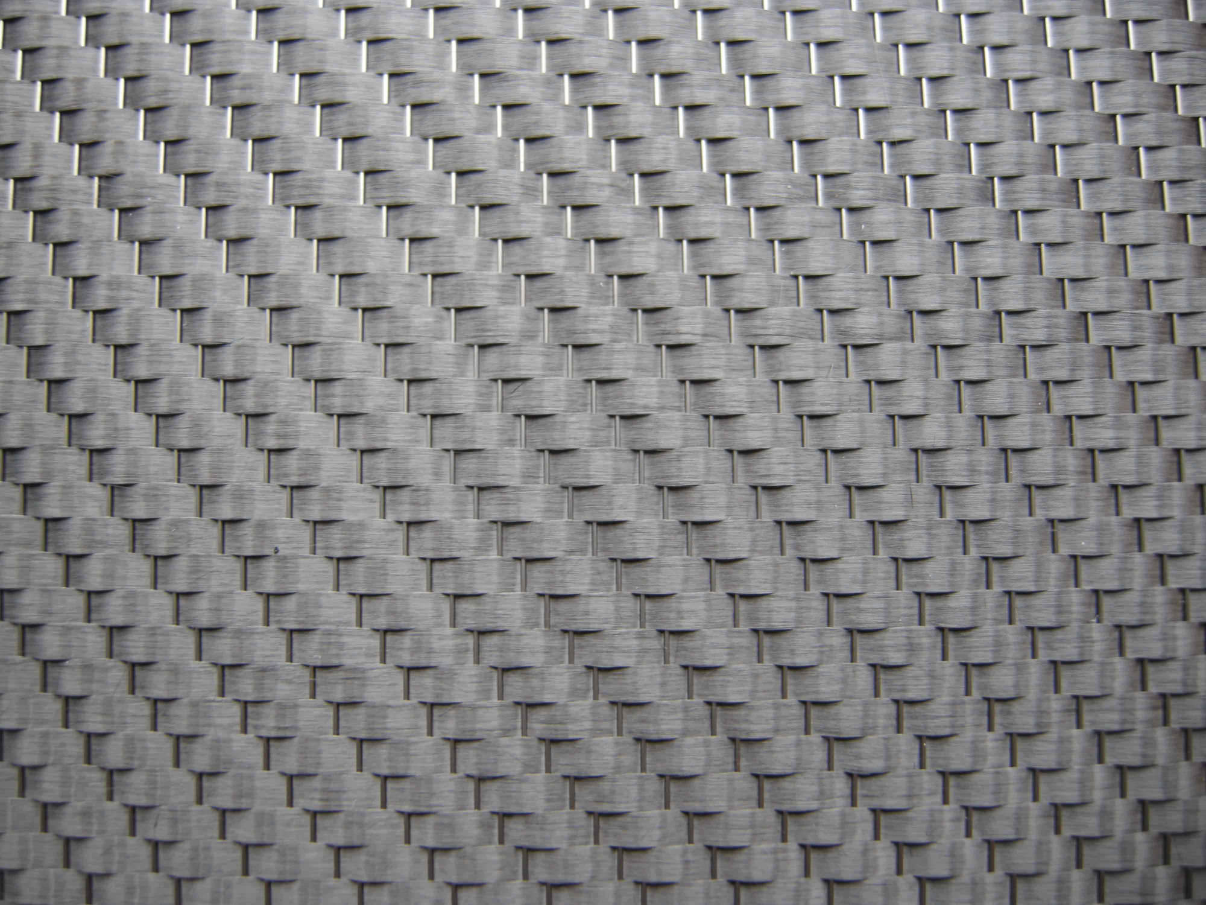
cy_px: 452
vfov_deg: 40.7
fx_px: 1219
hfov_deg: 52.6
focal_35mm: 35
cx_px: 603
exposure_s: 1/54
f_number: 2.7
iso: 73
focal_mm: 7.5
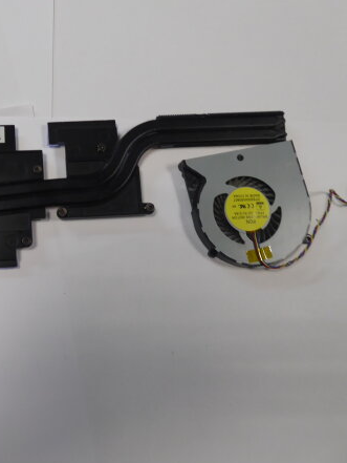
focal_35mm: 34
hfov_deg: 39.4
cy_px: 235
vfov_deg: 53.9
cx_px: 49
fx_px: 454
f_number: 3.3
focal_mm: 4.3
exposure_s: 1/60
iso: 200
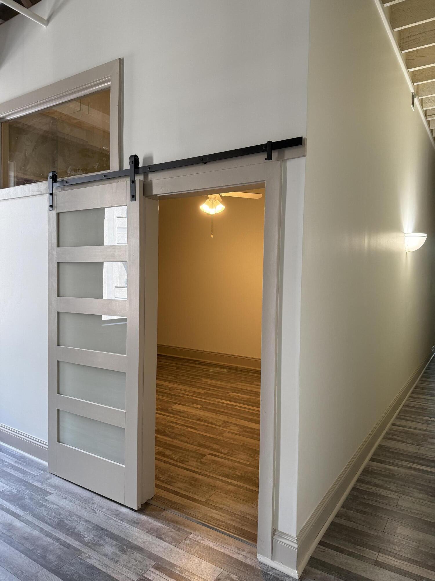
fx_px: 402
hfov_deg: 56.8
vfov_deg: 71.6
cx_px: 218
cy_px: 290
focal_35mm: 24
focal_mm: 6.76
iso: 250
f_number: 1.78
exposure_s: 1/120
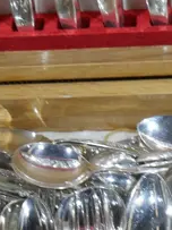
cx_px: 191
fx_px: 1207
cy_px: 172
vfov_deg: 10.8
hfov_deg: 8.1
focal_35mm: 182
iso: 200
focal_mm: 18
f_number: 4
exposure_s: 1/60
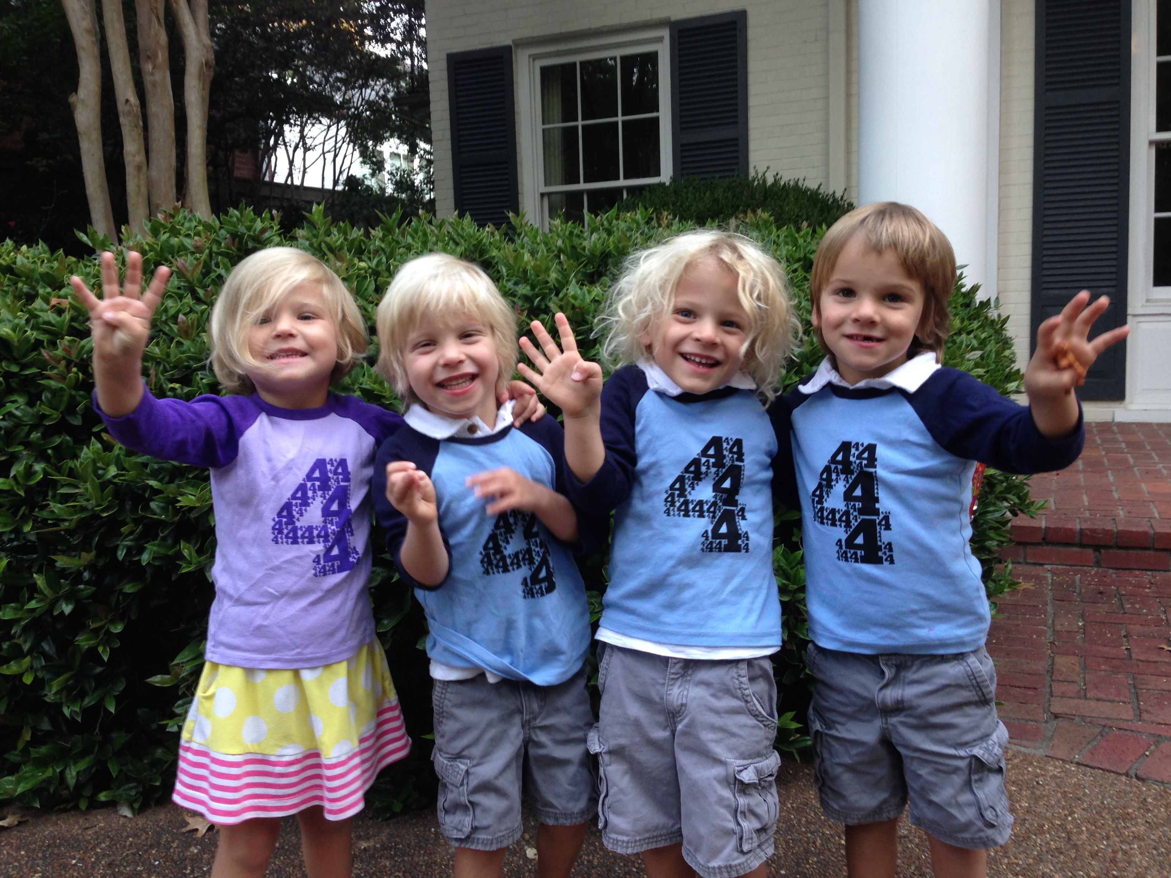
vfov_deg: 42.9
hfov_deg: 55.4
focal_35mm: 33
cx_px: 586
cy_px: 439
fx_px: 1116
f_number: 2.4
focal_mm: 4.12
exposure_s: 1/30
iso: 50
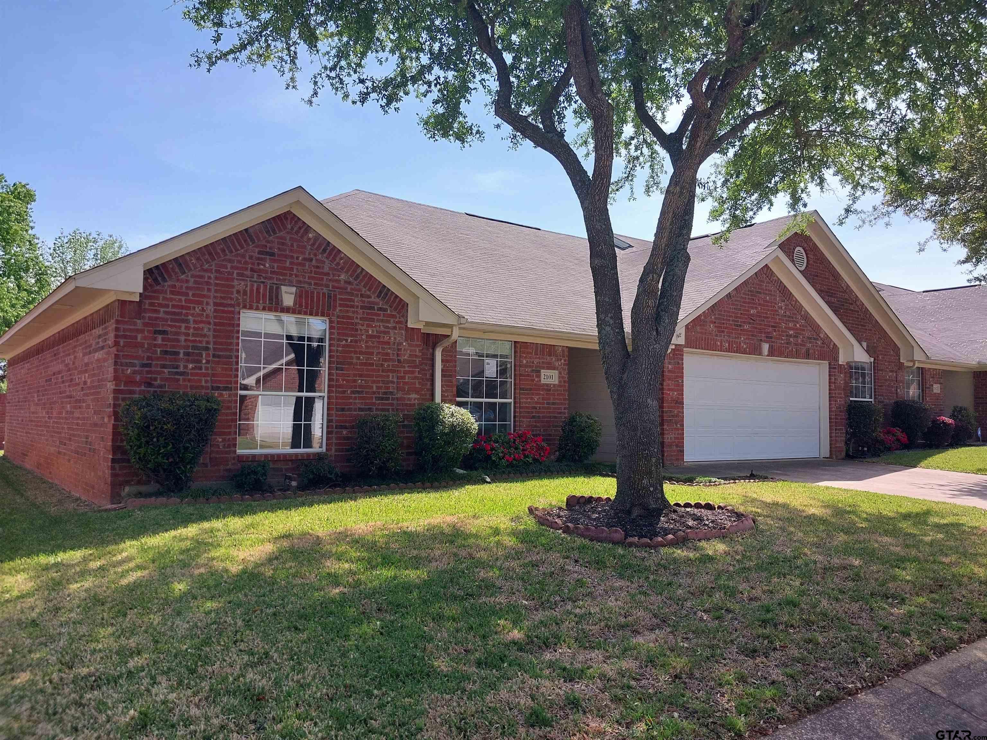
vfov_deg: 51.4
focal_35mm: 27
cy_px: 370
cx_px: 494
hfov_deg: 65.3
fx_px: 770
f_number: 1.8
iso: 20
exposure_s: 1/509
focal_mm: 4
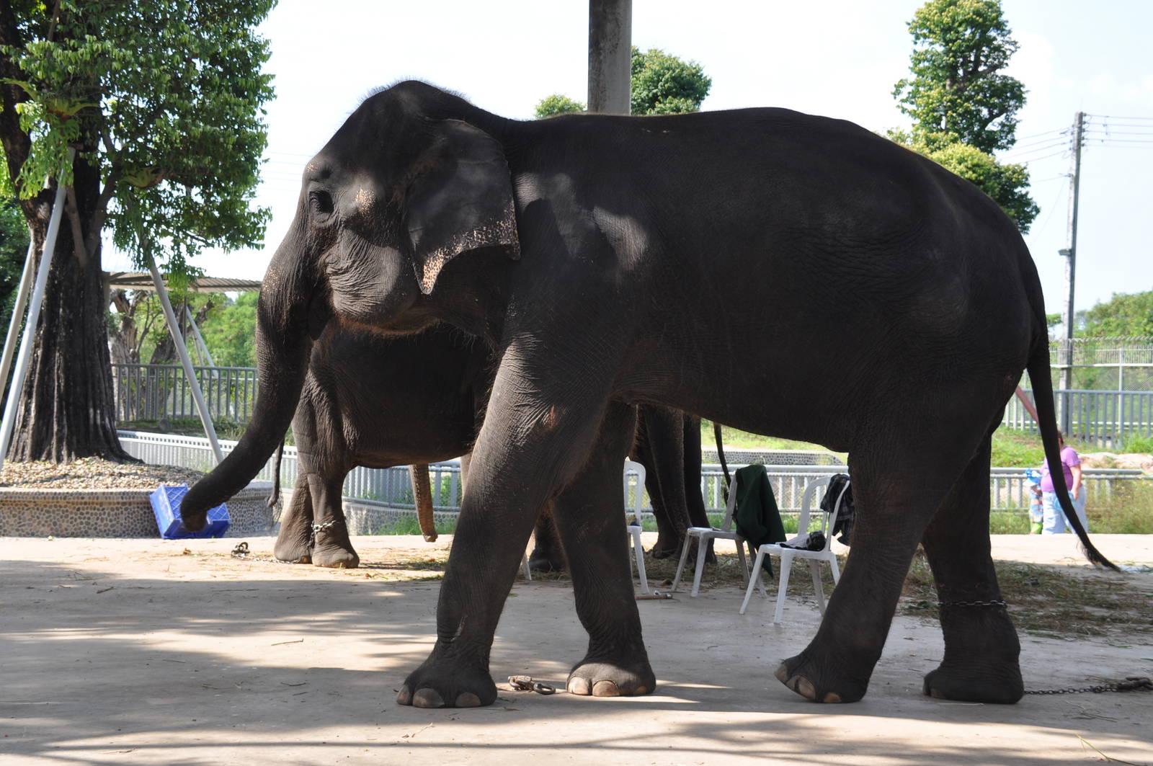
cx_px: 576
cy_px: 383
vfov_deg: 18.9
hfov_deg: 28.1
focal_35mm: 72
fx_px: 2303
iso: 200
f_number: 8
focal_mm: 48
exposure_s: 1/200
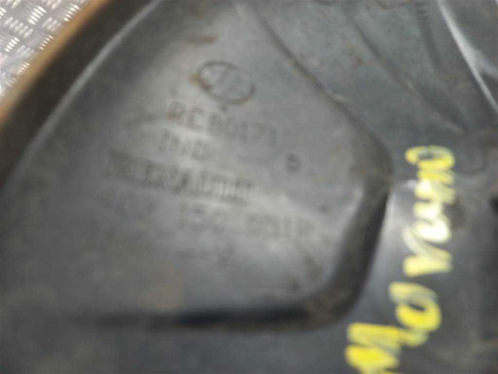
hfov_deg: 69.4
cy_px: 187
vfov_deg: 54.9
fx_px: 360
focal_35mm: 25
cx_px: 249
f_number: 1.8
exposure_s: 1/50
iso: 160
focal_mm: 4.6
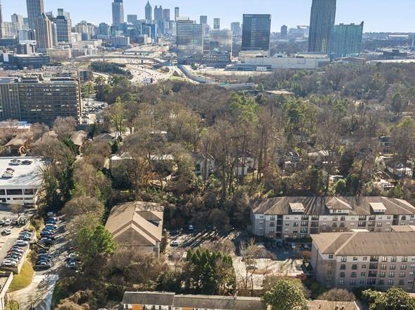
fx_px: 539
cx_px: 191
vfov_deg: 31.7
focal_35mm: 45
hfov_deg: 42.1
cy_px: 222
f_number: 2.2
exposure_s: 1/1250
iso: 100
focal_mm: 4.7
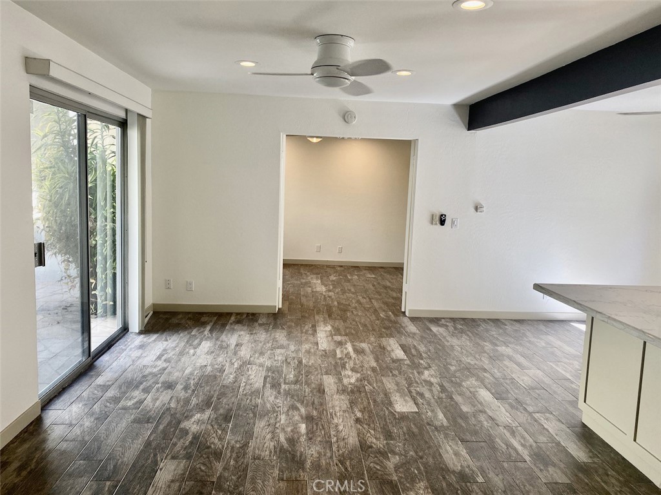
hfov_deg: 67.3
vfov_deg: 53.1
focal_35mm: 26
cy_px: 248
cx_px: 330
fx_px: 496
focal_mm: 4.25
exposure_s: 1/120
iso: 80
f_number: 1.8
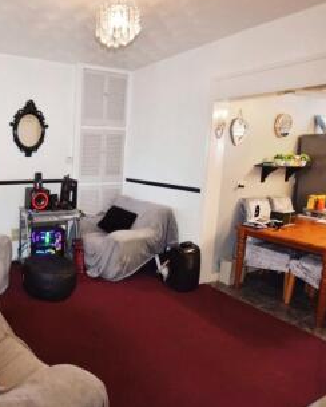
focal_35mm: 22
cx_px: 47
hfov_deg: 56.5
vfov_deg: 75.0
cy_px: 197
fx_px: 265
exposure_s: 1/60
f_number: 3.5
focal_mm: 10
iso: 800
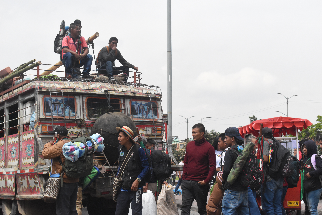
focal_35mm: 60
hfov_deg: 33.4
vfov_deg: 22.6
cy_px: 108
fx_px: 537
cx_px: 161
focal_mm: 40
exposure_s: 1/4000
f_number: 7.1
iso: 2000
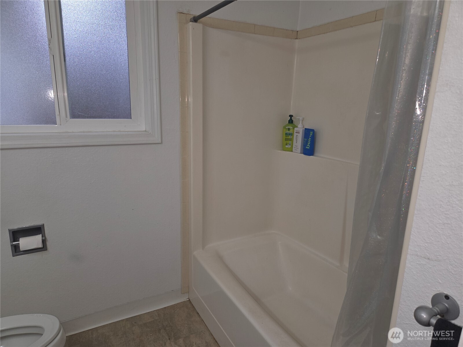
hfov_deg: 73.9
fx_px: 308
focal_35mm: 23
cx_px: 232
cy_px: 174
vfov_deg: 58.9
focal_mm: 5.4
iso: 80
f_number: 1.8
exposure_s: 1/60
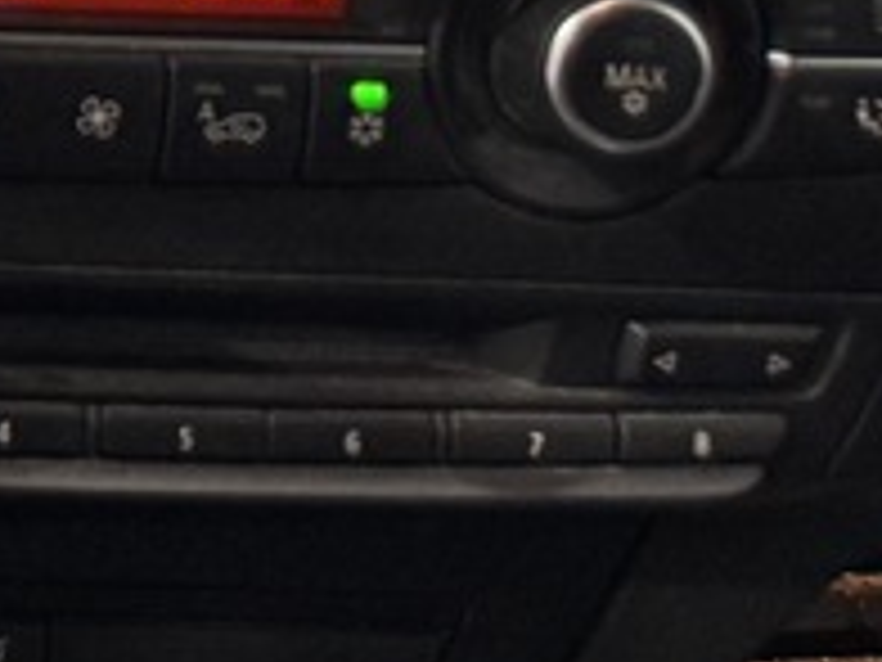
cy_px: -730
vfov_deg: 8.0
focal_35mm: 176
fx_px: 4484
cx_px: -1778
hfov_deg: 9.0
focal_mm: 6.76
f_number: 1.78
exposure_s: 1/100
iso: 160
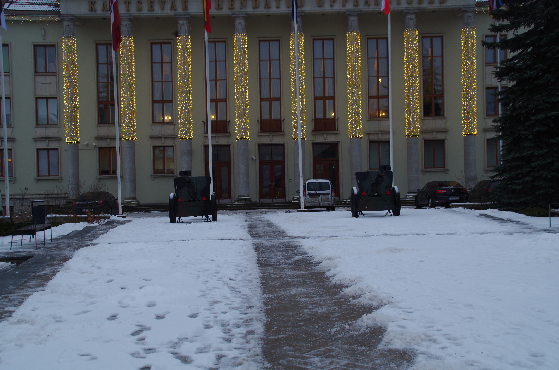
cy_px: 185
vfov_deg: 27.4
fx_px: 759
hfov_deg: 40.4
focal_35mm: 49
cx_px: 280
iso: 320
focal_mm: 33
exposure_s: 1/60
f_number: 6.3
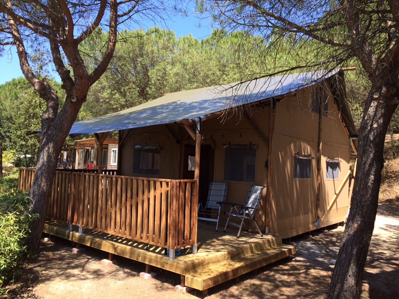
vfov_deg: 48.2
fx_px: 334
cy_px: 150
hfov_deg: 61.7
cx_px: 200
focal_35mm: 29
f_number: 2.2
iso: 32
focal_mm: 4.15
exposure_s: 1/651
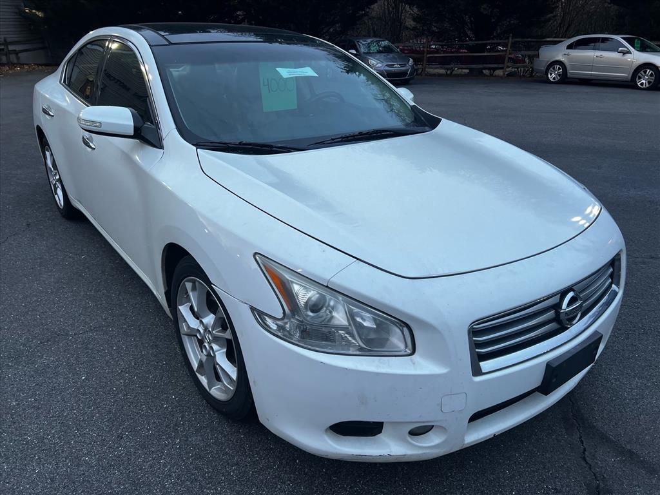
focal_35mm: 26
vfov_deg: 53.1
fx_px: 496
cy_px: 248
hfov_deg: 67.3
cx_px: 330
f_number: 1.5
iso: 100
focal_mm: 5.7
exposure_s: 1/121
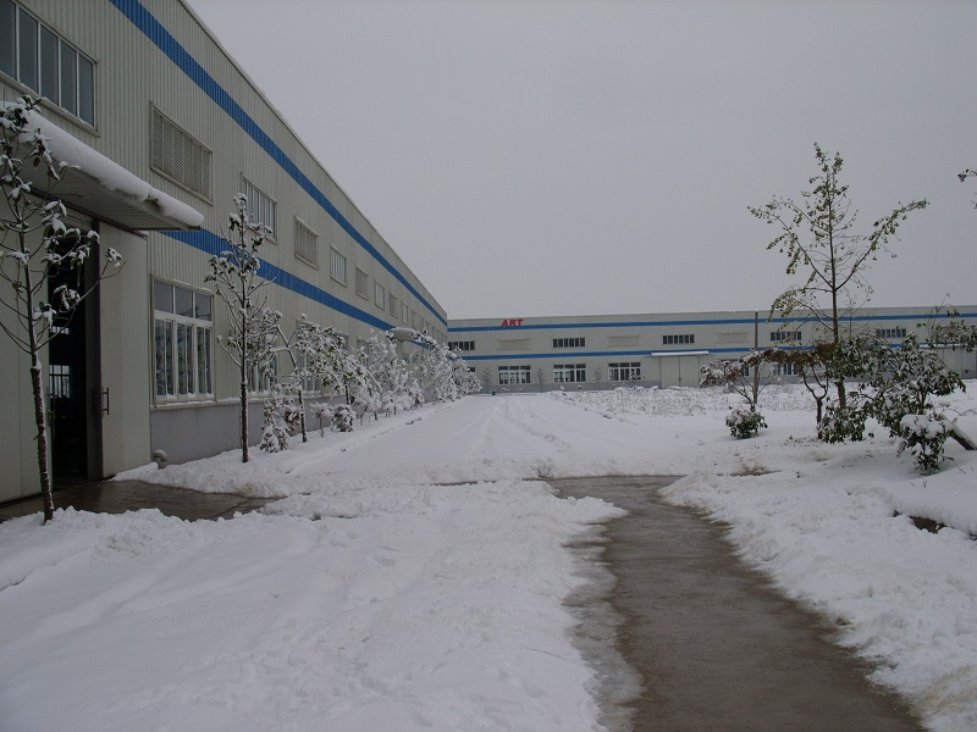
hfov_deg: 49.0
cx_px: 488
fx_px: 1073
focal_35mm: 38
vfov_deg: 37.7
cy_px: 366
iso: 50
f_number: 5.7
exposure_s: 1/272
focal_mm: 7.8
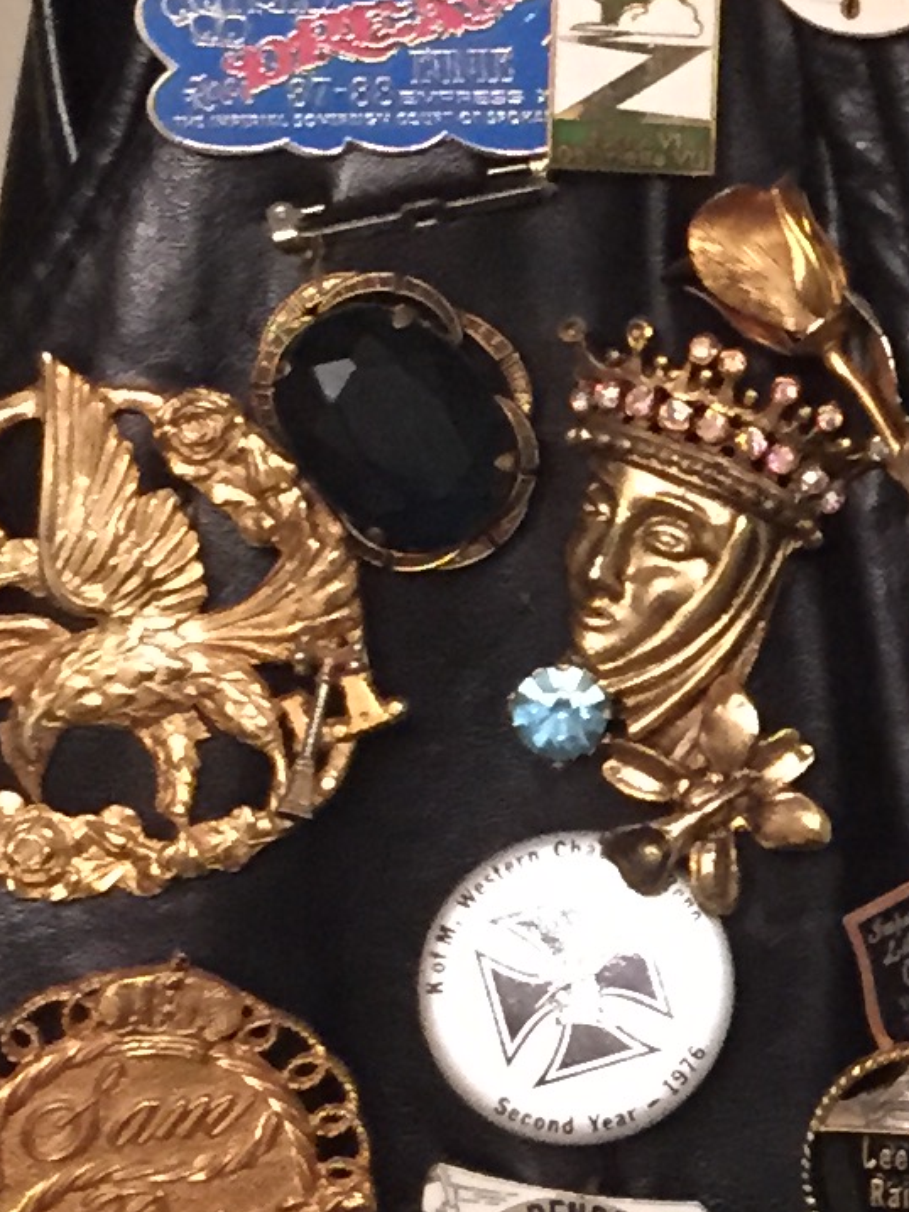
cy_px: 663
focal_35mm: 132
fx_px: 4620
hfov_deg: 10.8
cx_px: 1379
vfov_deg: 14.9
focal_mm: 4.15
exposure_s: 1/15
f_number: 2.2
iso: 320
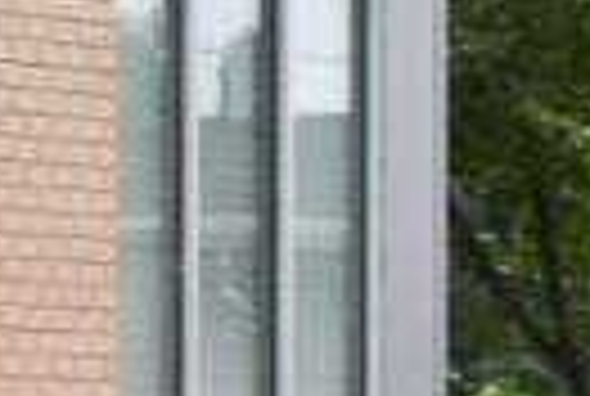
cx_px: -432
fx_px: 9839
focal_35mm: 599
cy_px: 938
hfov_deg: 3.4
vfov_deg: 2.3
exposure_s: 1/250
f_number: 7.1
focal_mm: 82
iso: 200
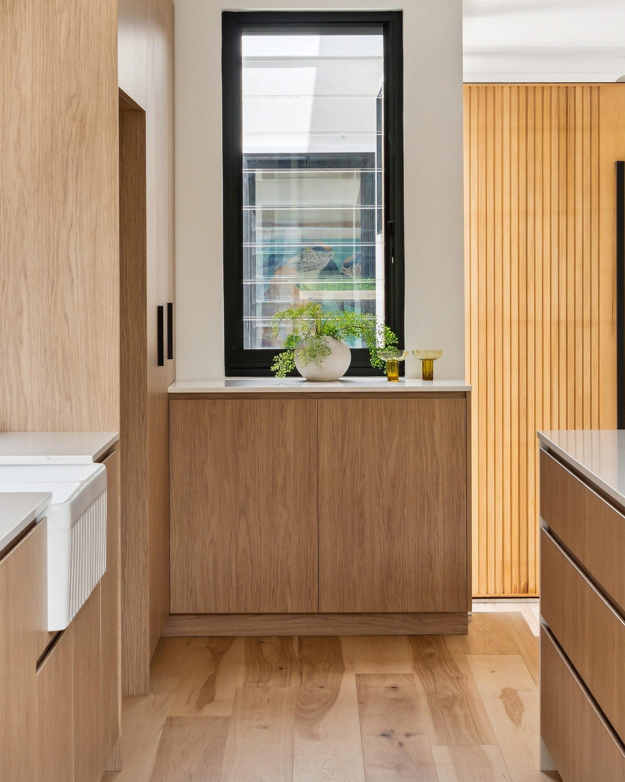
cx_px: 328
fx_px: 2012
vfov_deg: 21.9
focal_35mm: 87
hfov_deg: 17.7
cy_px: 302
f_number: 11
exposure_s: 1/100
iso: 400
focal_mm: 50
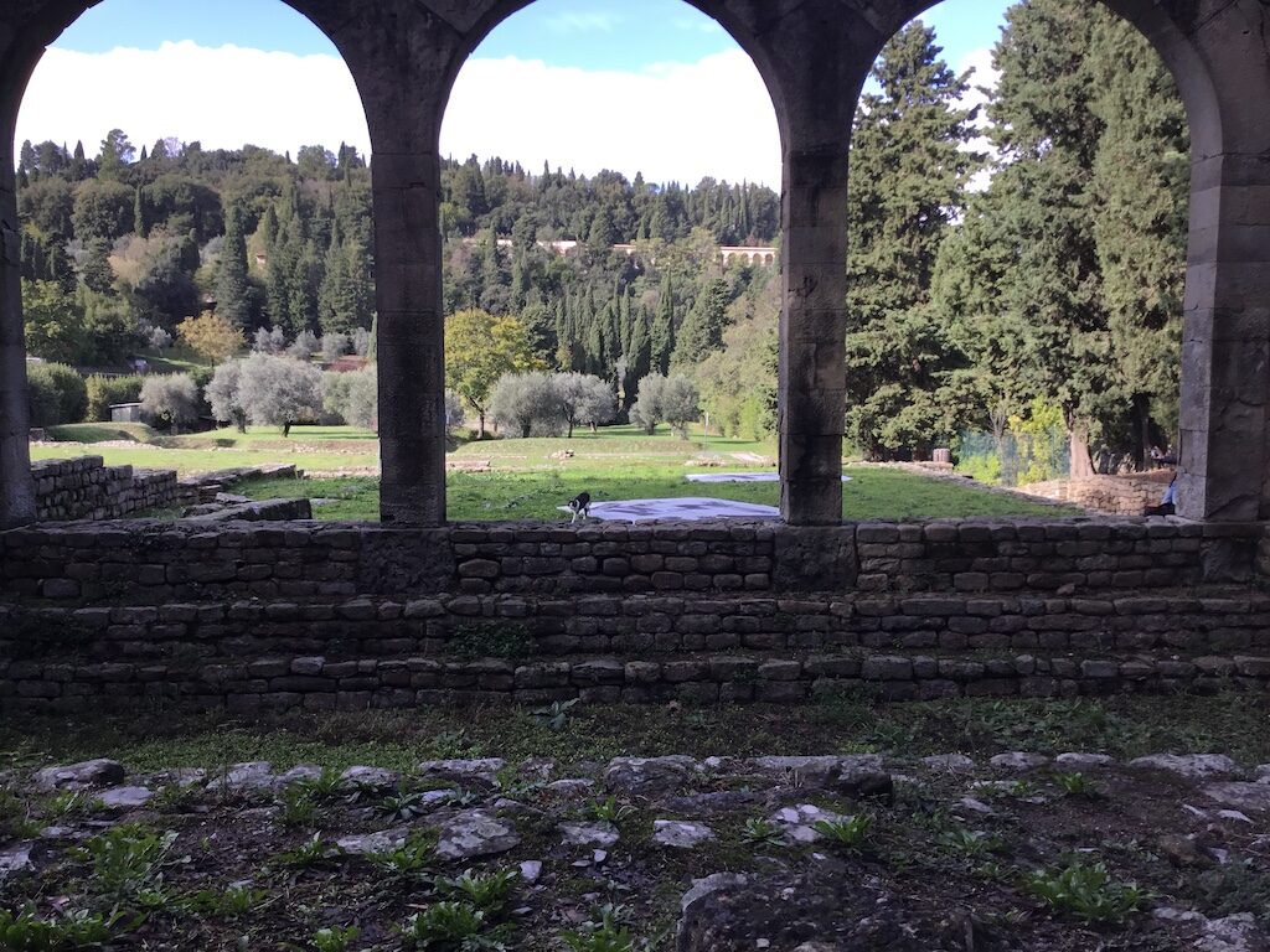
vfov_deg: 45.4
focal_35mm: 31
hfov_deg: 58.4
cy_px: 476
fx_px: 1137
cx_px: 635
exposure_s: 1/327
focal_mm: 3.3
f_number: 2.4
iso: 25
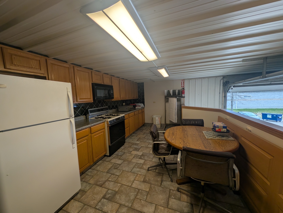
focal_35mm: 12
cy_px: 106
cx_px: 142
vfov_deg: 94.7
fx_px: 98
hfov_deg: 110.5
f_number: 1.95
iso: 57
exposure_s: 1/120
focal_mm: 2.23
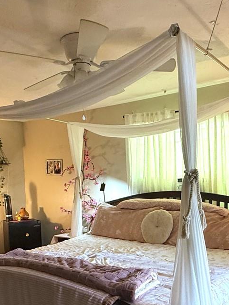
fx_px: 309
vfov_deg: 51.2
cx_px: 129
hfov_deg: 40.6
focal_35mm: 35
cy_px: 213
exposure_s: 1/60
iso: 320
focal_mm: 2.22
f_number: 2.2
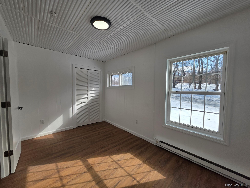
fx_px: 94
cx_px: 125
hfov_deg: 106.2
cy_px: 94
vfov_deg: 89.9
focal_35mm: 13
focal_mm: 2.2
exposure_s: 1/868
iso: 40
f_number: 1.9
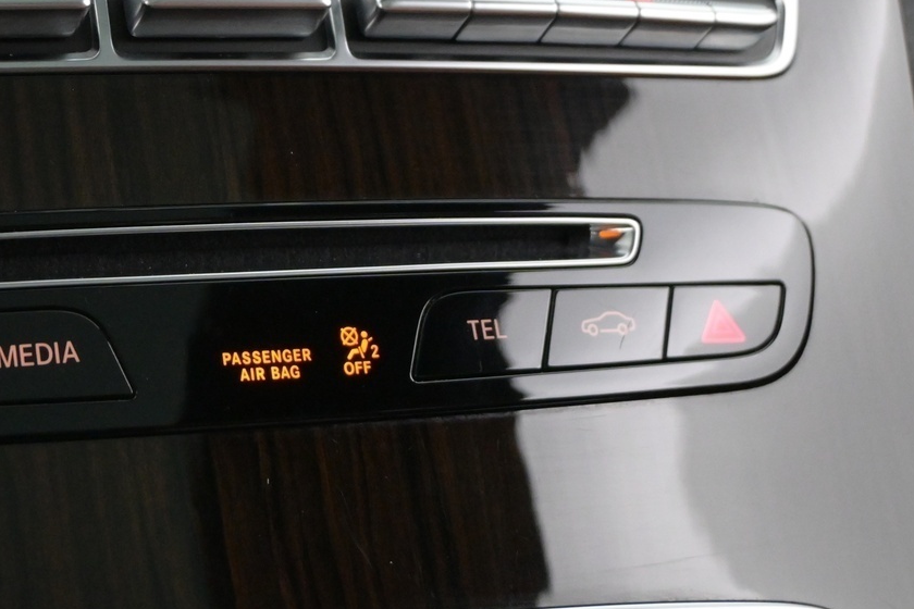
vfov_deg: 16.6
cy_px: 70
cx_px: 183
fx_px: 2056
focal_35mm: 81
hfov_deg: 24.7
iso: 4000
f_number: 4.5
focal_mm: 28
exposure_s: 1/50
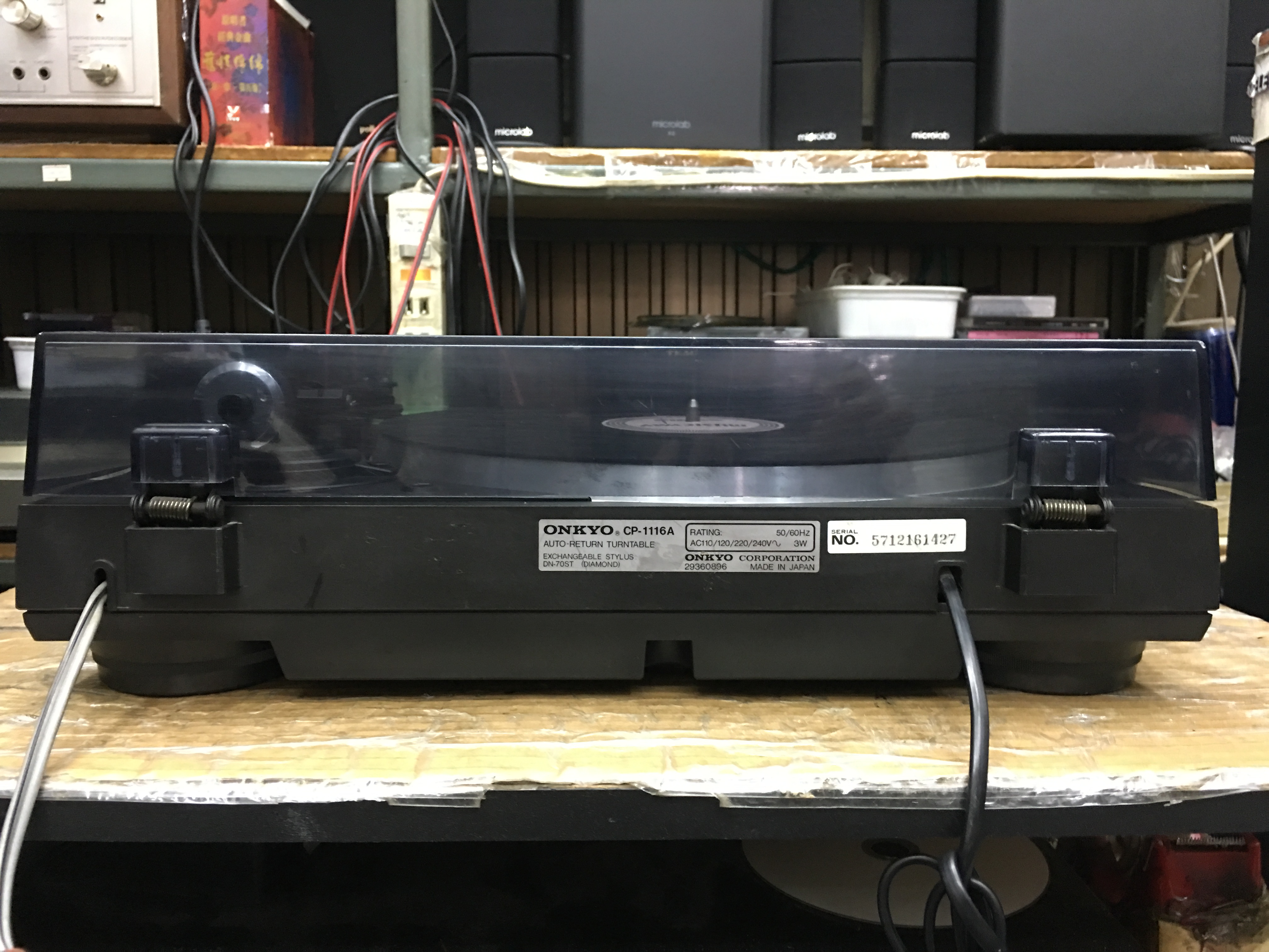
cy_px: 476
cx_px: 634
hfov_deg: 61.7
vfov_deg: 48.2
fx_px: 1063
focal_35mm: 29
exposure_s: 1/8
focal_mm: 4.15
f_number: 2.2
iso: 100
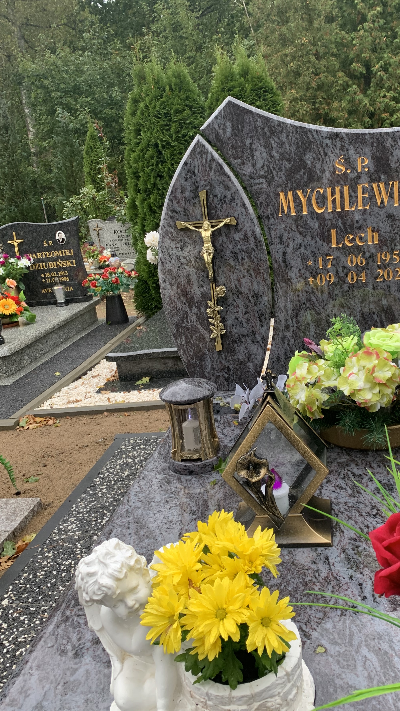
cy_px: 352
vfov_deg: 61.0
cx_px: 271
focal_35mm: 32
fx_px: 603
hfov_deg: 36.3
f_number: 1.8
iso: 100
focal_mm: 4.25
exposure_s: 1/87
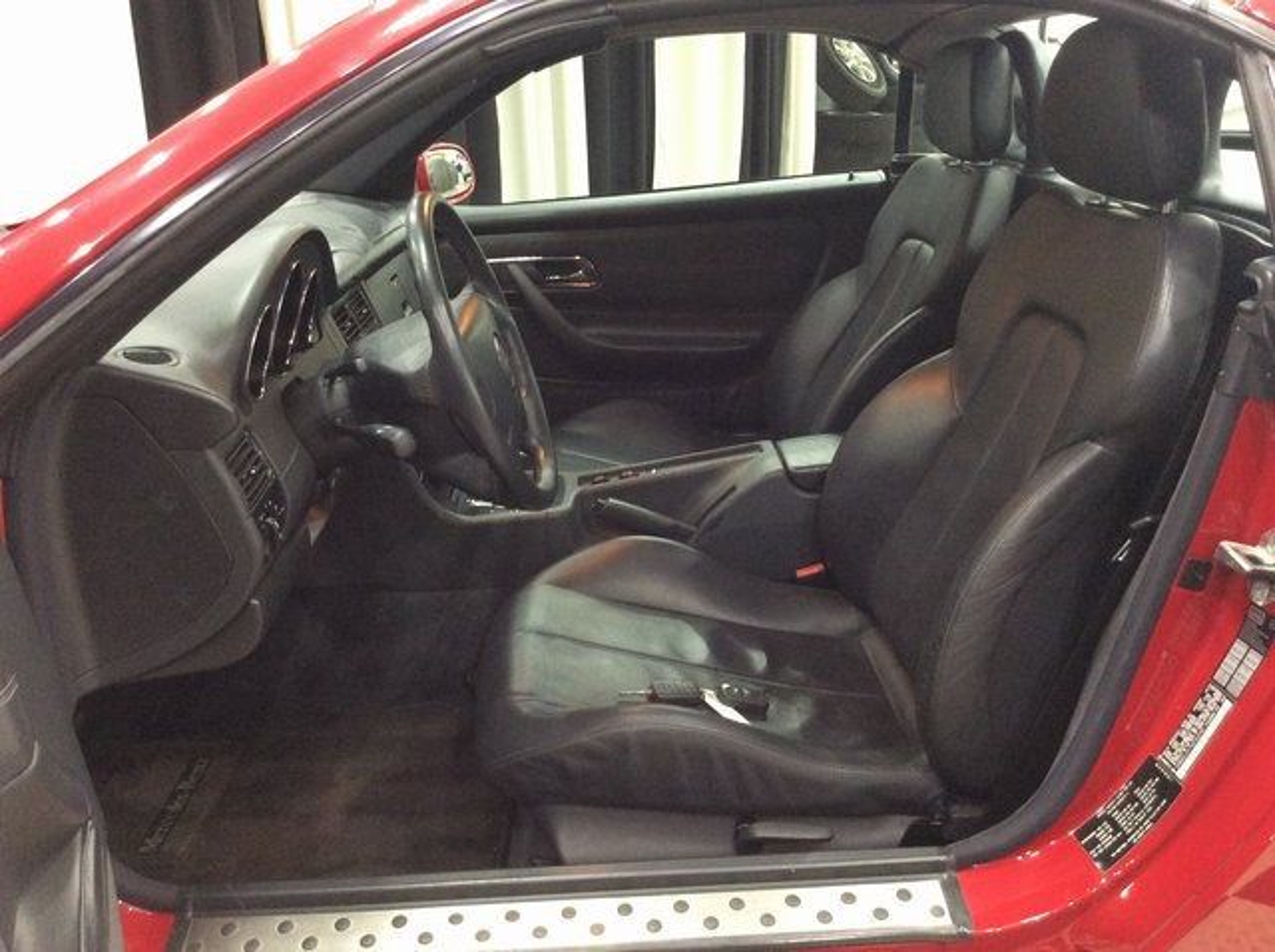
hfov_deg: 56.9
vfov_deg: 44.1
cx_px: 638
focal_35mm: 32
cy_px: 476
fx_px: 1177
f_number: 2.4
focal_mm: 3.3
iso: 250
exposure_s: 1/25
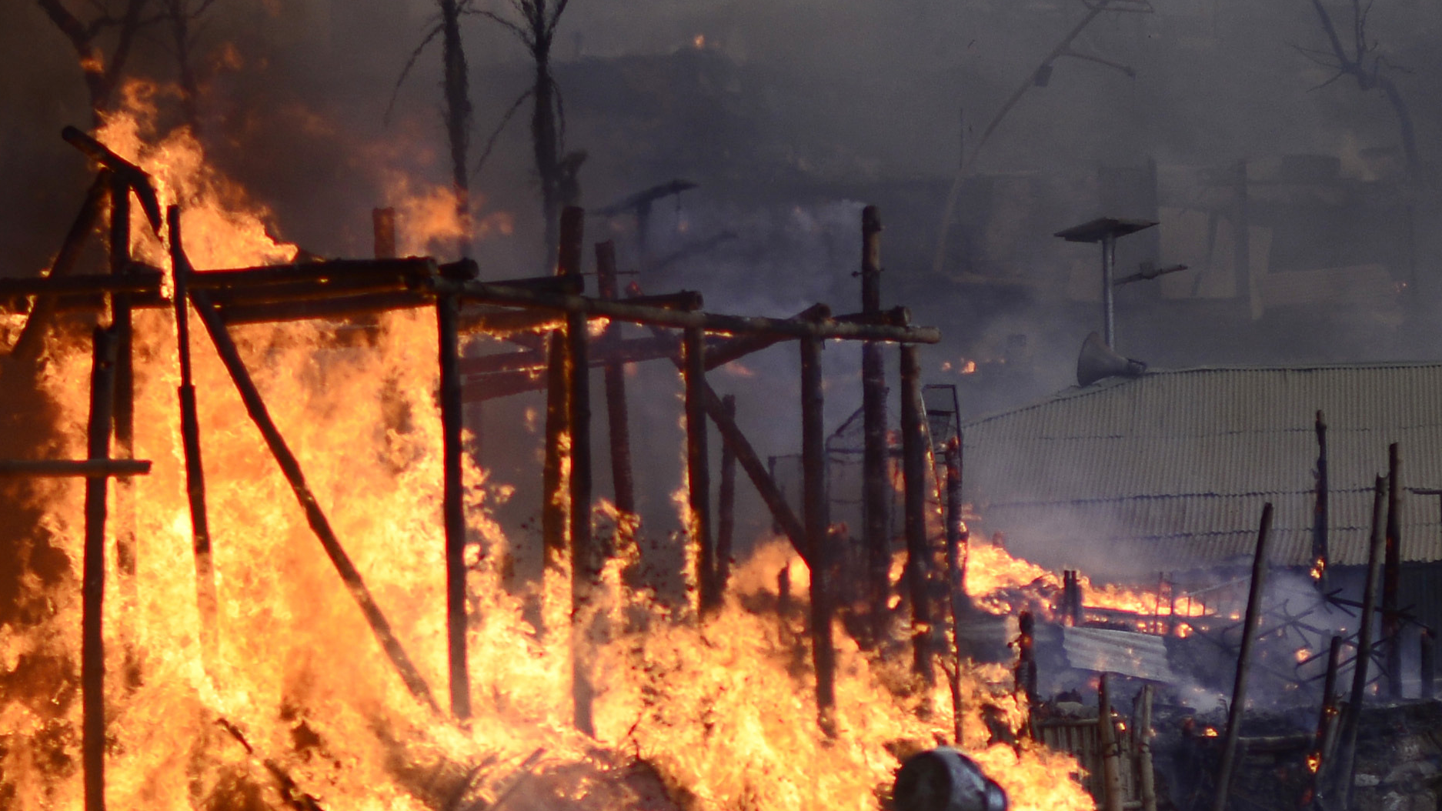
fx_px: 5506
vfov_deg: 8.4
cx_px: 1004
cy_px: 857
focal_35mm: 144
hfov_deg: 14.9
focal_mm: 35
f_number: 1.4
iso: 125
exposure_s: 1/4000
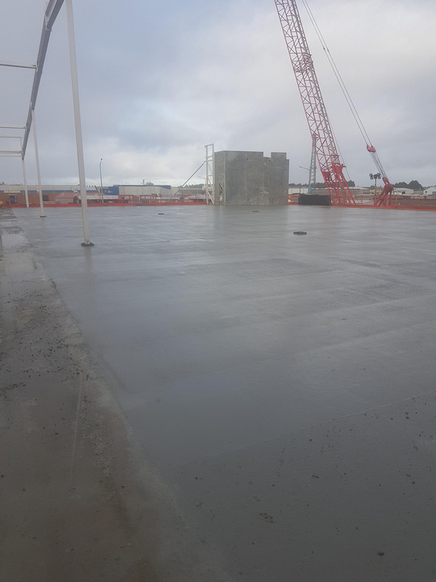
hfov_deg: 53.1
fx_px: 437
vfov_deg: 67.3
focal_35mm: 26
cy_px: 291
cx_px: 218
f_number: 1.7
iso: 40
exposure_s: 1/708
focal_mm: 4.2
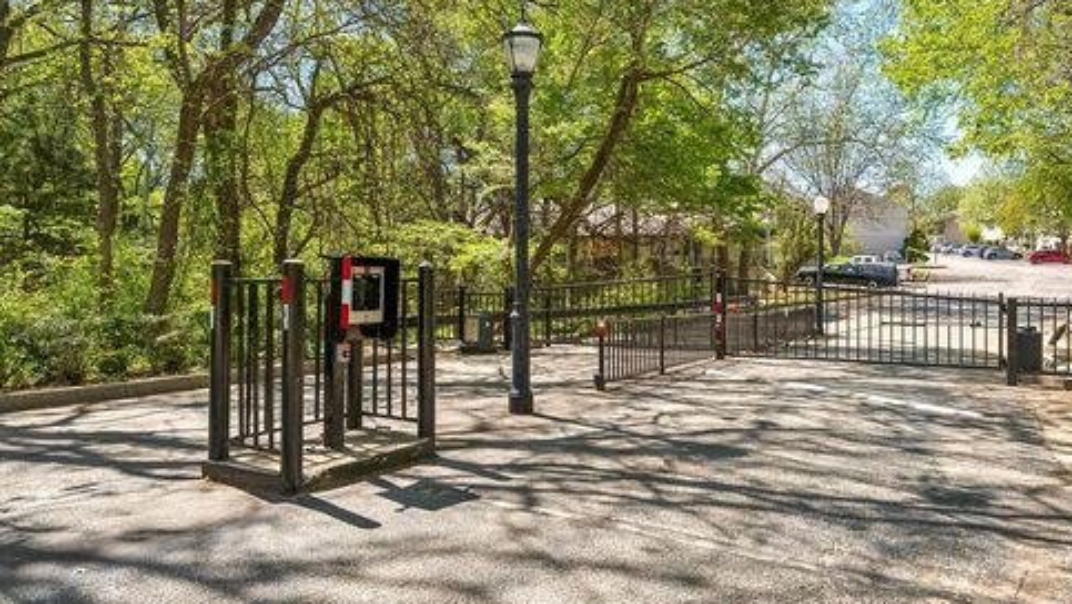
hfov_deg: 71.2
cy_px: 256
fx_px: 748
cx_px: 553
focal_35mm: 26
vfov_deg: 43.8
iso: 200
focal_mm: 16.2
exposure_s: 1/640
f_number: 5.6
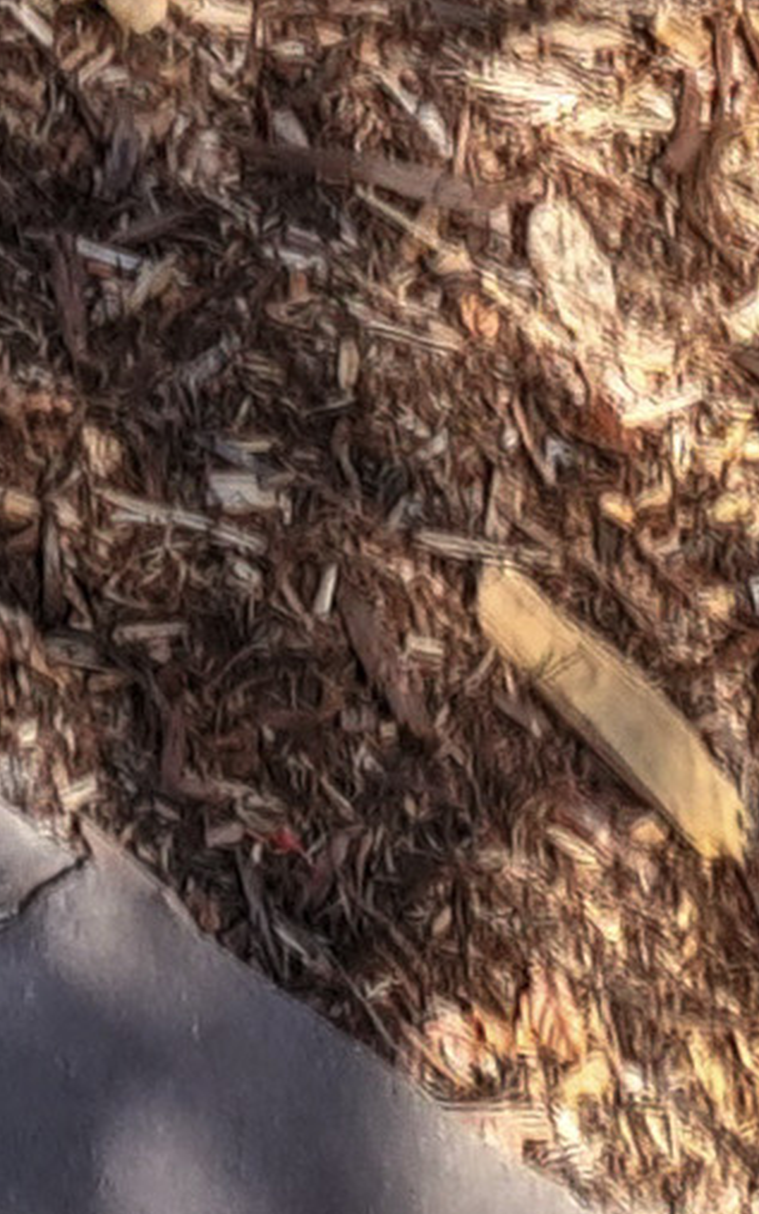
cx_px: -1628
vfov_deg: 8.4
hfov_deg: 6.6
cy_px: -3118
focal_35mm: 180
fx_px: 5951
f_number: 8
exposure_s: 1/1600
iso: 400
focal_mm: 14.9
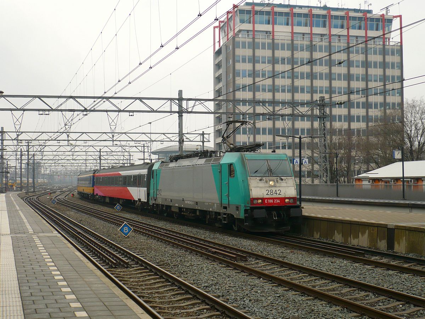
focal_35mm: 50
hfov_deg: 38.2
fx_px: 614
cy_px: 160
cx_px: 212
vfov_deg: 29.1
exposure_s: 1/400
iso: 100
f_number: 3.4
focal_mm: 8.3
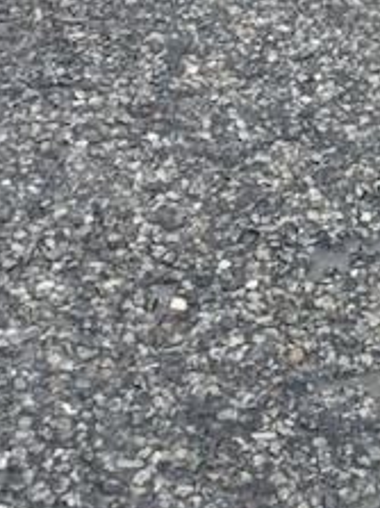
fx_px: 2286
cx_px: 769
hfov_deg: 8.9
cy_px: -424
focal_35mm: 156
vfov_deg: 11.7
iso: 32
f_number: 2.2
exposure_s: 1/682
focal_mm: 4.15
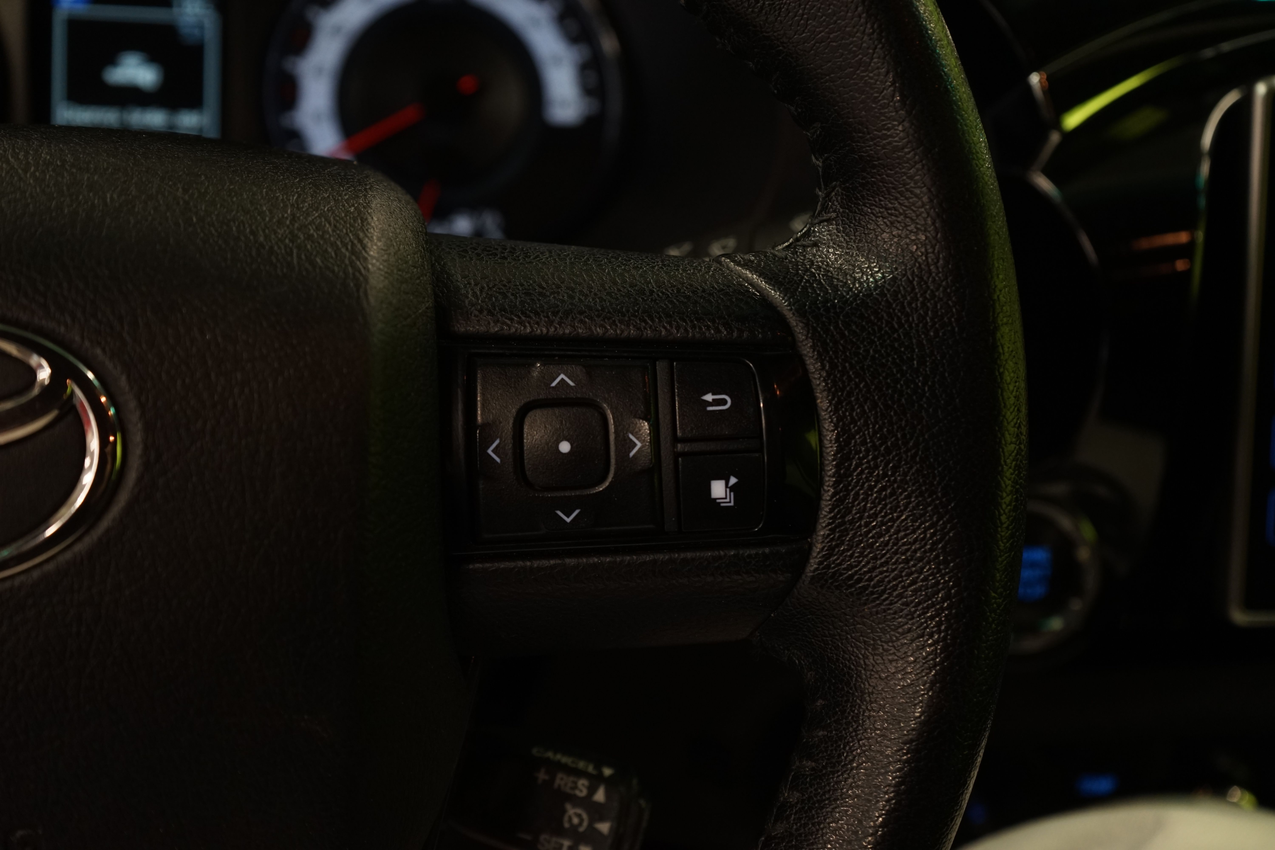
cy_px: 425
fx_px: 1735
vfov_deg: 27.5
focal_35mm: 49
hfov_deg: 40.3
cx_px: 638
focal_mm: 49
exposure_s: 1/50
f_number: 5.6
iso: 1000
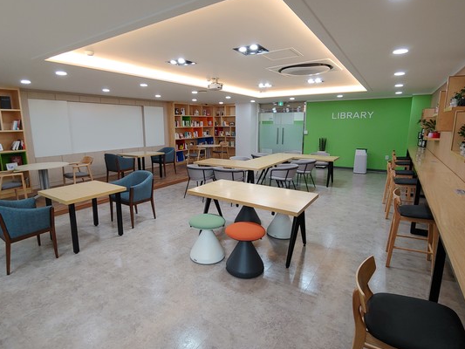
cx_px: 223
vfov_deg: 71.6
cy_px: 171
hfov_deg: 87.7
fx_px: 242
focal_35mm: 18
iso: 50
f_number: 1.9
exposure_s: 1/40
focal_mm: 2.18
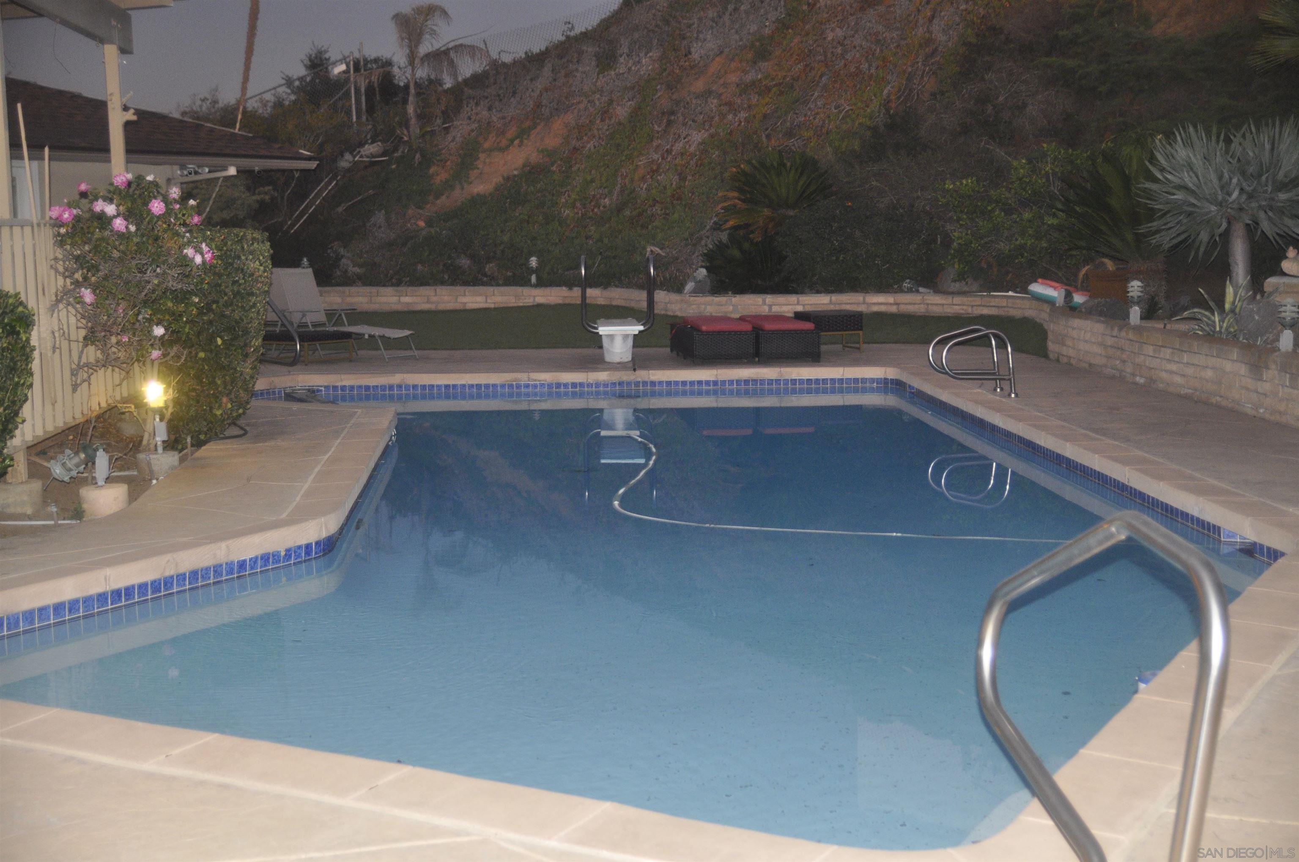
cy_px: 431
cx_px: 650
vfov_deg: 28.0
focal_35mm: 48
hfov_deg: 41.2
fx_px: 1730
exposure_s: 1/60
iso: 800
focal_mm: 32
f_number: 2.8
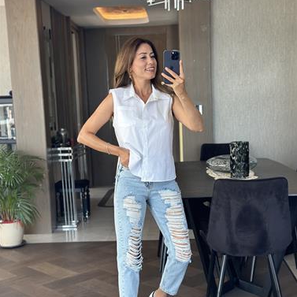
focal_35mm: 57
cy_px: 184
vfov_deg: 29.9
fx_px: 553
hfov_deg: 30.0
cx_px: 148
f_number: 1.78
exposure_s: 1/108
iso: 125
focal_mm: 6.86
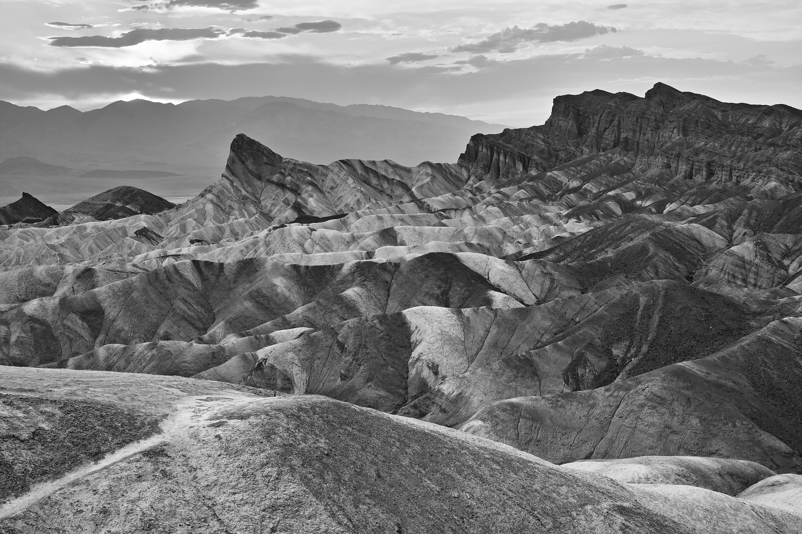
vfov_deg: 29.9
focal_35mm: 45
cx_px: 401
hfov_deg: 43.6
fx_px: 1002
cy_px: 267
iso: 100
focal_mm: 30
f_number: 8
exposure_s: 1/40
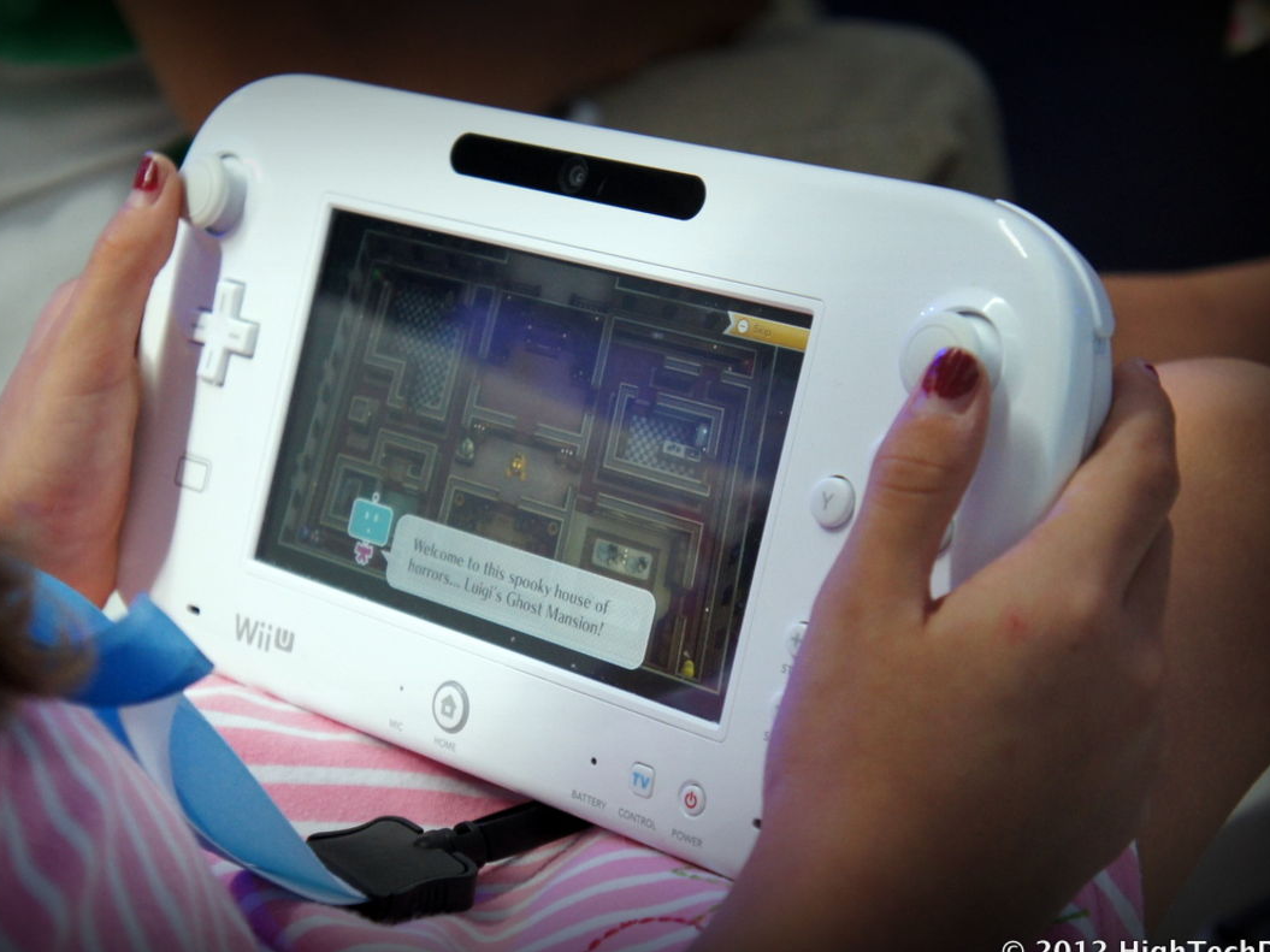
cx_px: 580
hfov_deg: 27.2
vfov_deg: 20.6
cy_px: 490
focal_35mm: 72
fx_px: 2626
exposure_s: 1/80
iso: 1000
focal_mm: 41
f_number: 4.5
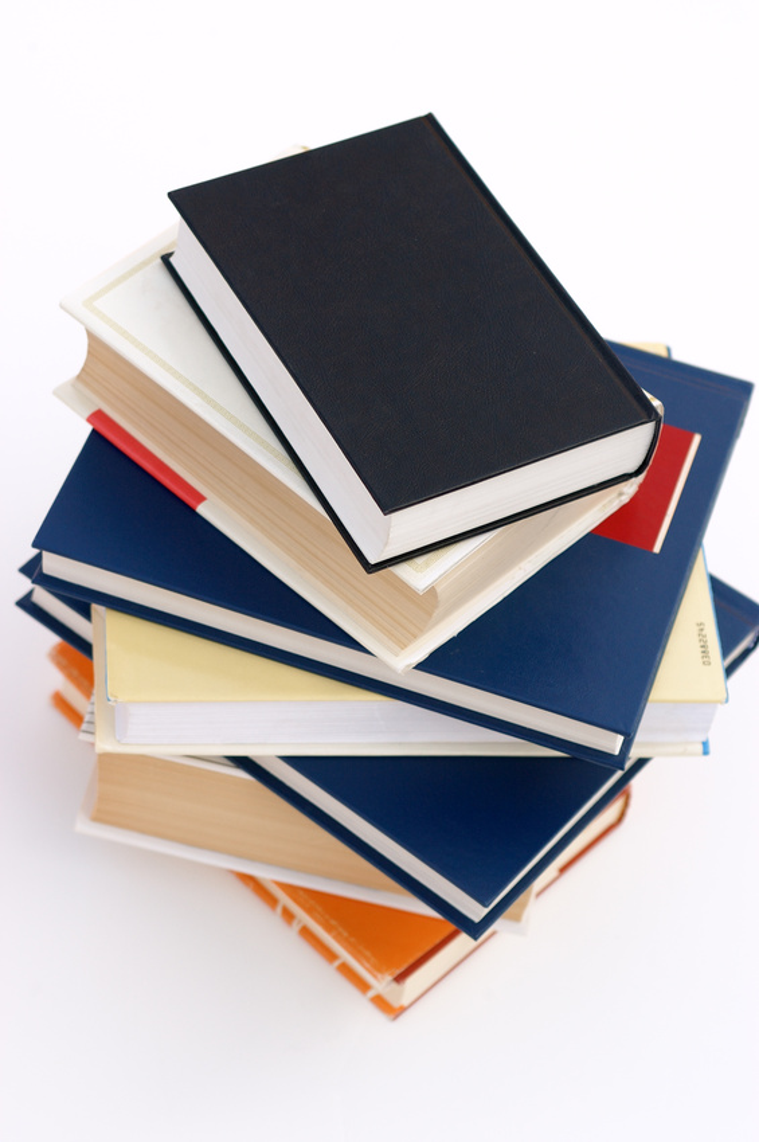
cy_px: 571
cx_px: 380
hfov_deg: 13.0
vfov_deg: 19.5
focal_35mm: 105
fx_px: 3327
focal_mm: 70
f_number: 5
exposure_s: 1/200
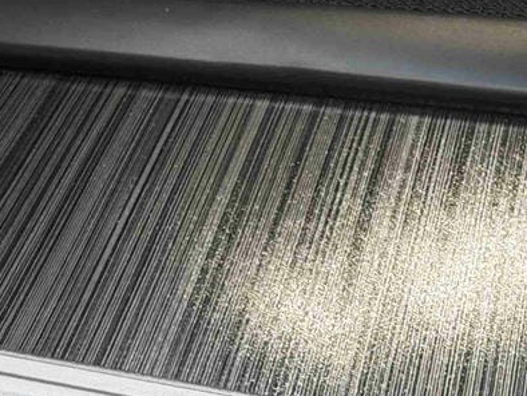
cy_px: 544
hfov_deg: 27.7
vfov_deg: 19.1
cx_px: 229
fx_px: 1066
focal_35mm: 70
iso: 125
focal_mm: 2.03
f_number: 1.8
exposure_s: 1/60
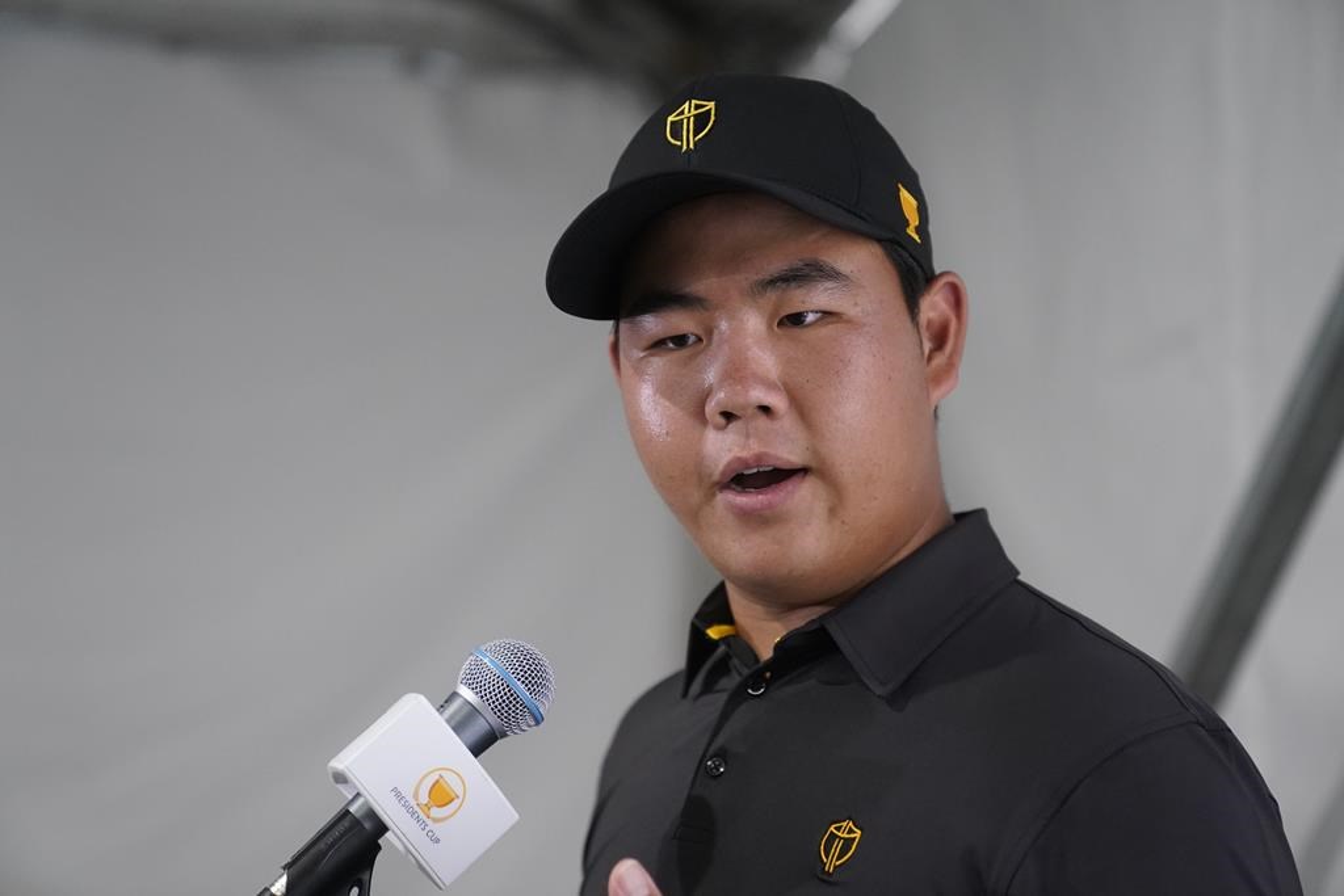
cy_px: 448
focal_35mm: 70
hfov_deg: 28.8
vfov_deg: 19.5
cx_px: 672
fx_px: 2614
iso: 5000
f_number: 2.8
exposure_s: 1/1000
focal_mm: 70
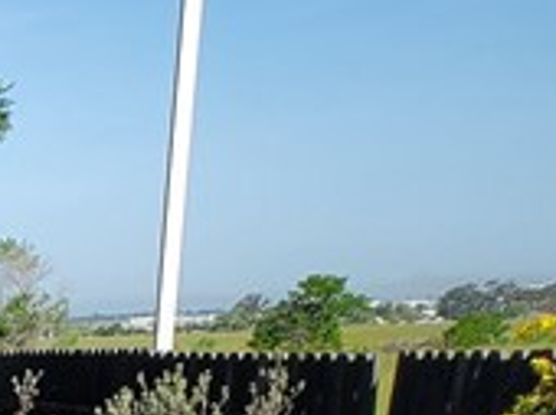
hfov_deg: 10.0
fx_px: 2518
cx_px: -1020
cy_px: 980
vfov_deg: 8.6
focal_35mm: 157
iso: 50
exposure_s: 1/1216
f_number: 2.4
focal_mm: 4.3
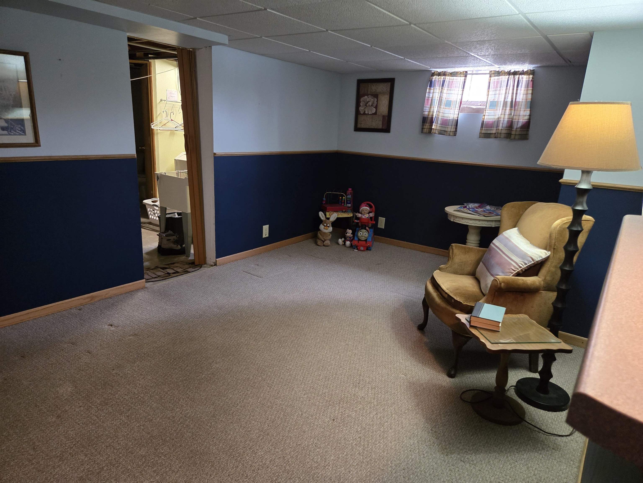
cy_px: 242
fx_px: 427
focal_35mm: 23
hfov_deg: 73.9
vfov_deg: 58.9
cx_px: 322
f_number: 1.8
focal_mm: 5.4
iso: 800
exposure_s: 1/60
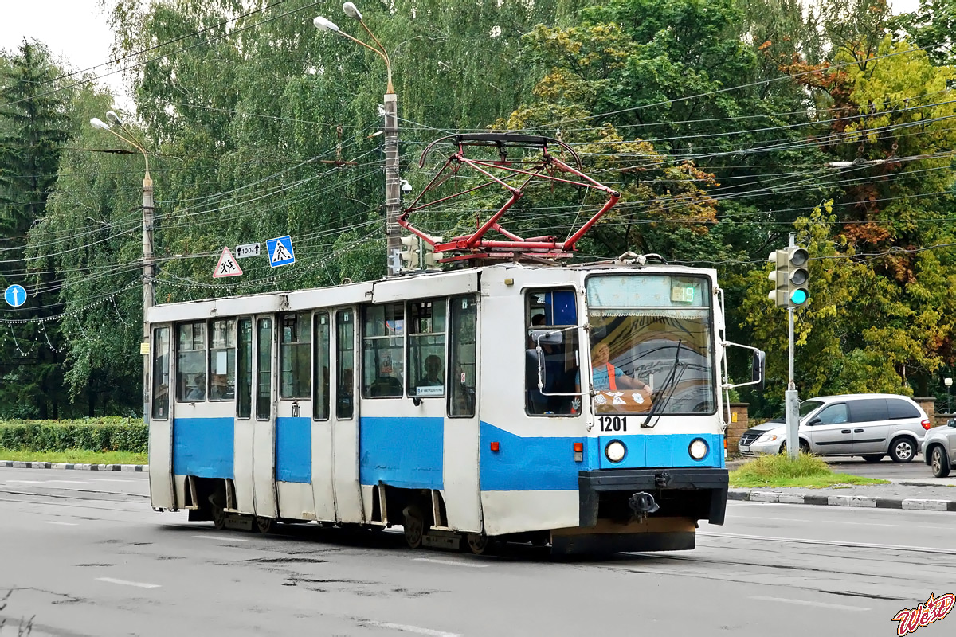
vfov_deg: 12.2
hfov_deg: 18.2
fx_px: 2987
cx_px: 478
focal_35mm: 112
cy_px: 318
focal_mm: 75
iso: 800
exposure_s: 1/640
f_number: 7.1
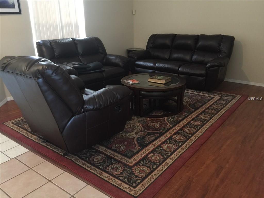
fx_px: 221
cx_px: 132
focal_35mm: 29
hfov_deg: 61.7
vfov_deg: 48.2
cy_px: 99
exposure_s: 1/4
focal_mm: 4.15
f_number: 2.2
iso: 64
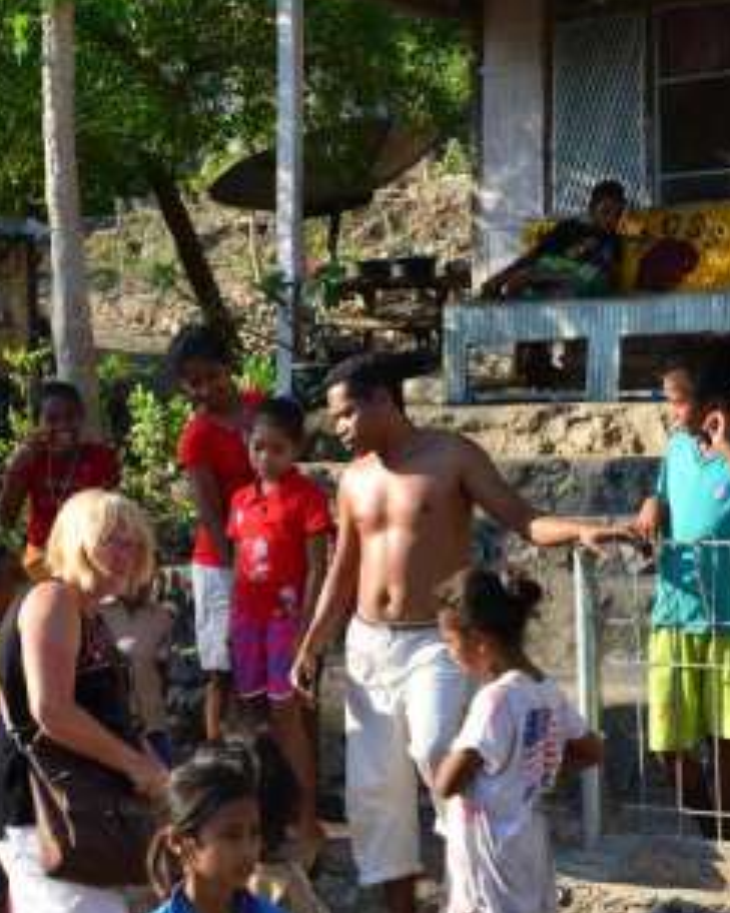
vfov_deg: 24.1
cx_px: 219
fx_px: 2135
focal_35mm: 79
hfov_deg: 19.3
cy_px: 484
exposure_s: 1/250
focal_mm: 32
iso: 250
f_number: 8
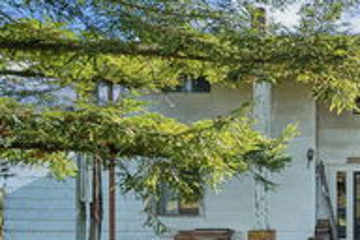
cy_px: 200
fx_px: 480
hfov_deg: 35.5
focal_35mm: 48
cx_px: 390
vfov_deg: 27.4
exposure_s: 1/1000
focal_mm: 18
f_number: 8
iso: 1600
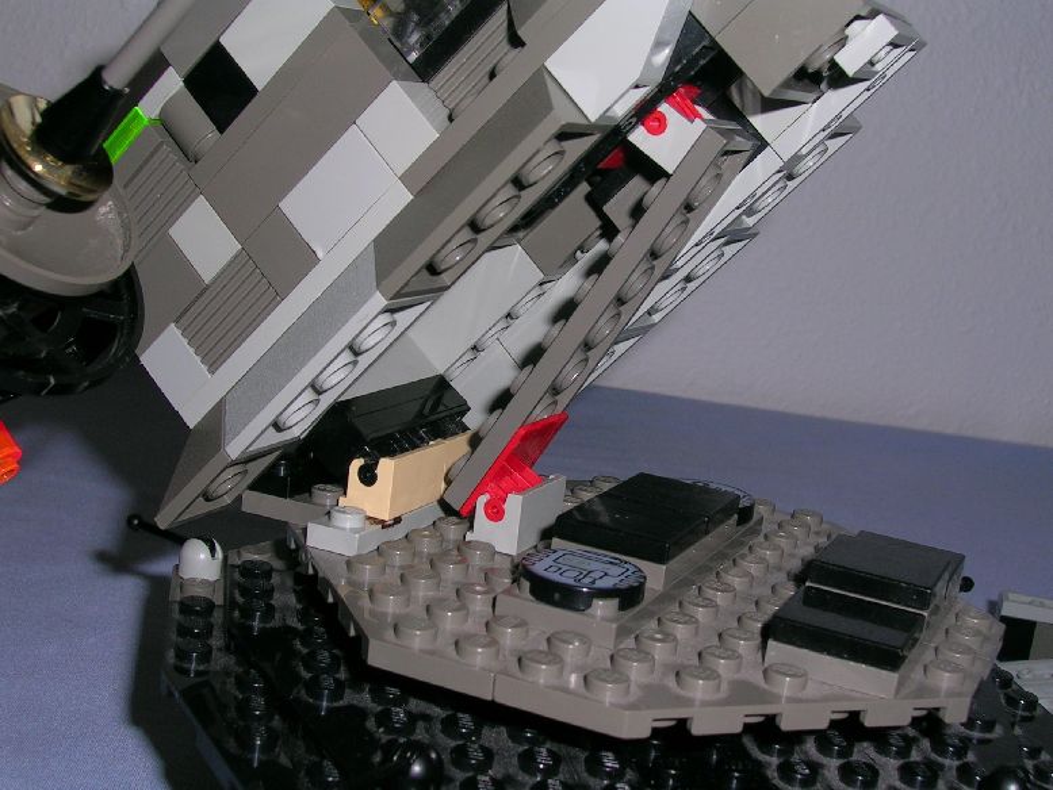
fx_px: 1613
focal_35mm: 53
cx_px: 526
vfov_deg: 27.5
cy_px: 395
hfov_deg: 36.2
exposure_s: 1/60.1
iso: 50
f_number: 5.5
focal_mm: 8
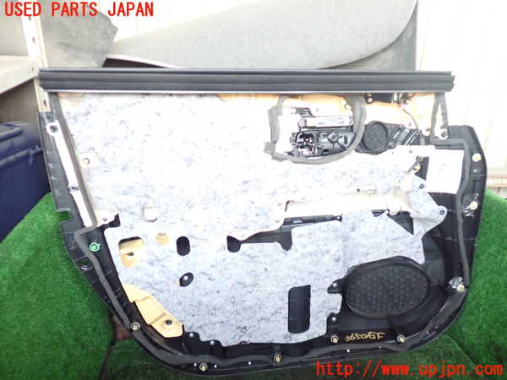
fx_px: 439
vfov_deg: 46.8
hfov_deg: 60.0
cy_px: 190
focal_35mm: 30
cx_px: 254
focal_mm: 5.4
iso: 800
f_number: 2.3
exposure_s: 1/20
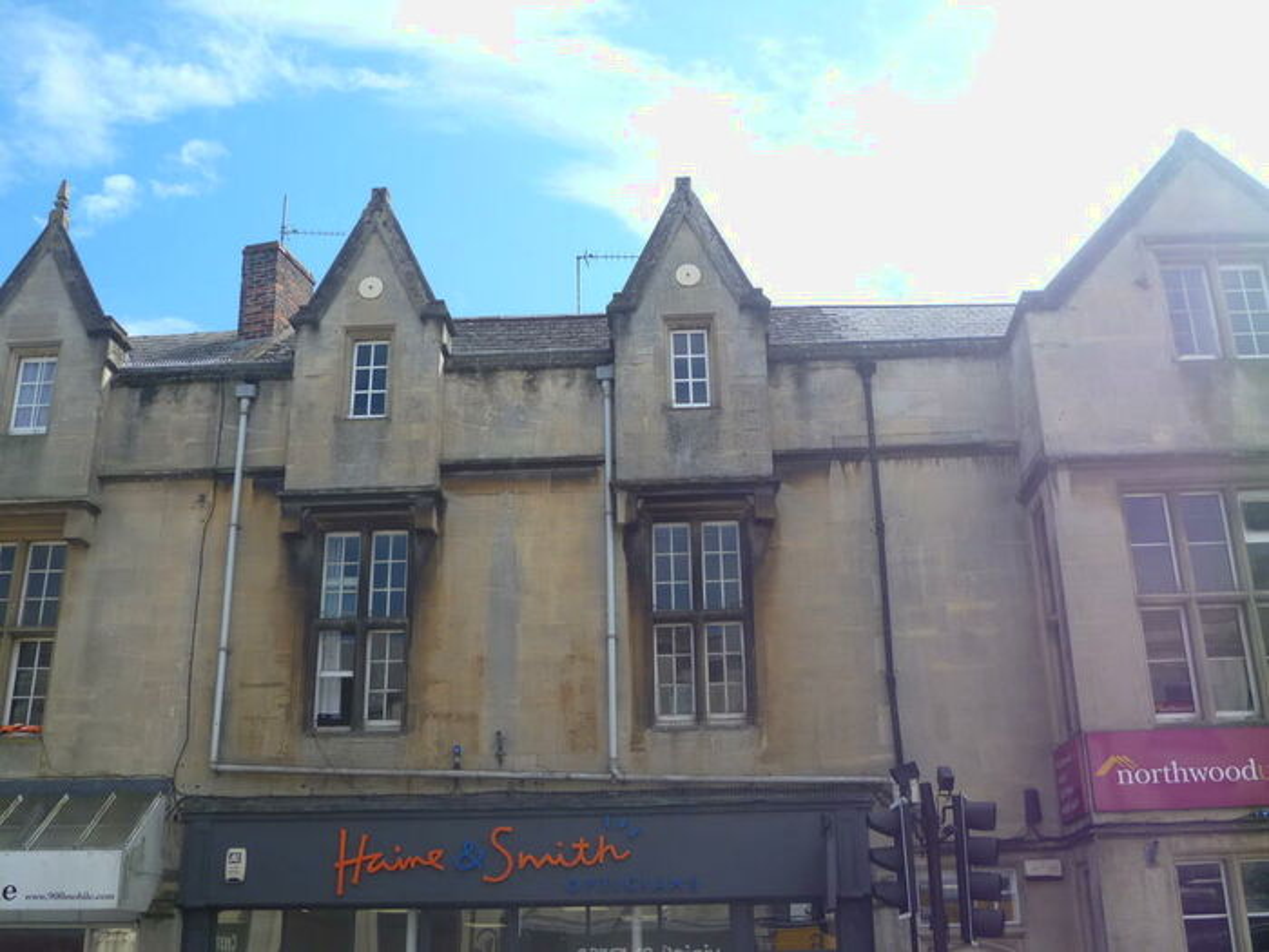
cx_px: 634
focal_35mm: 37
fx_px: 1356
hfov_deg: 50.1
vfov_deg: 38.7
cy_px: 476
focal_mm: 6.6
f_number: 3.1
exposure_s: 1/1000
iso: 100
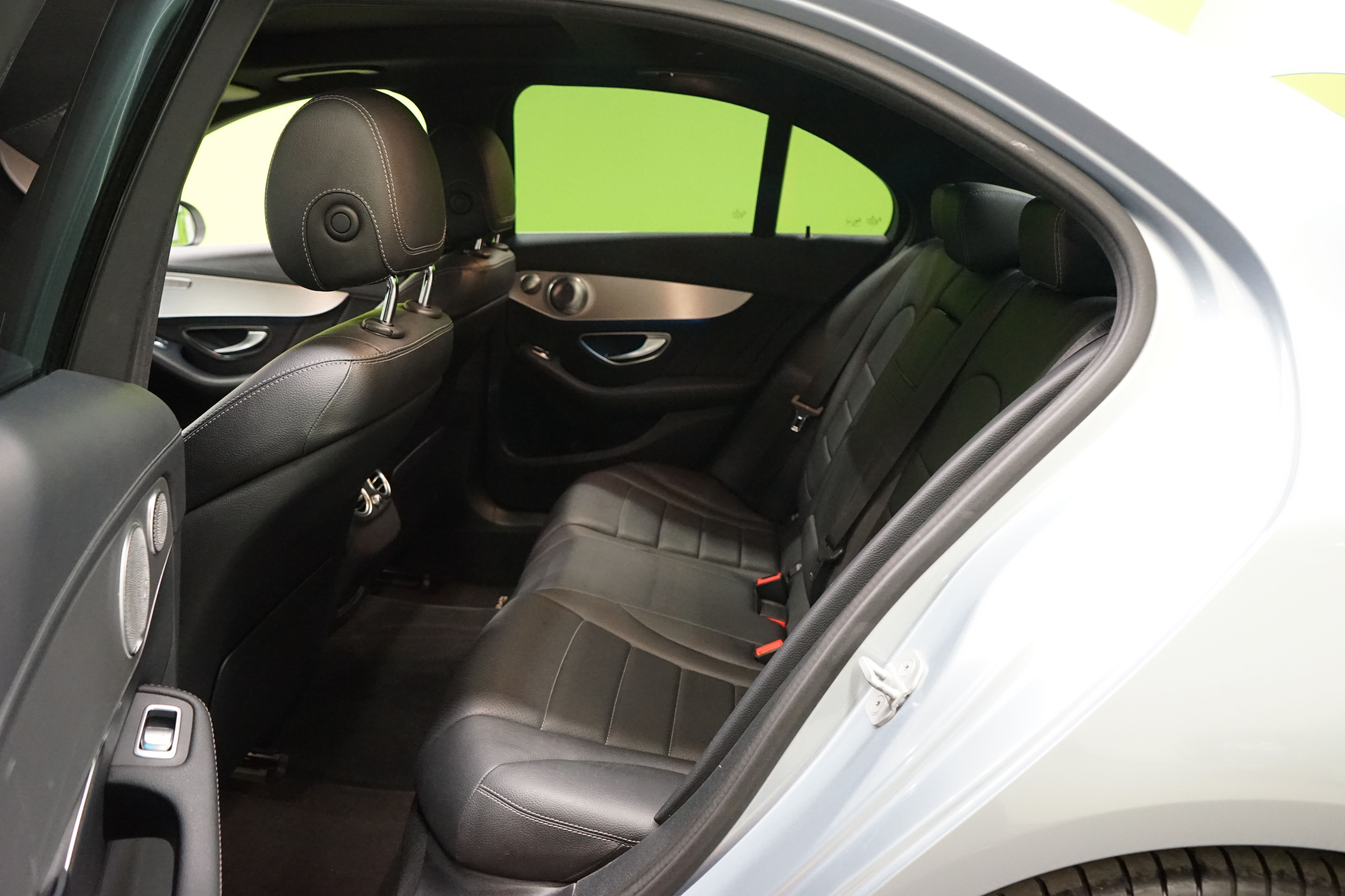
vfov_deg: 46.4
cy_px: 448
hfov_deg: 65.5
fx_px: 1046
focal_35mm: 28
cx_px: 672
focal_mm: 28
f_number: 5.6
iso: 6400
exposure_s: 1/50
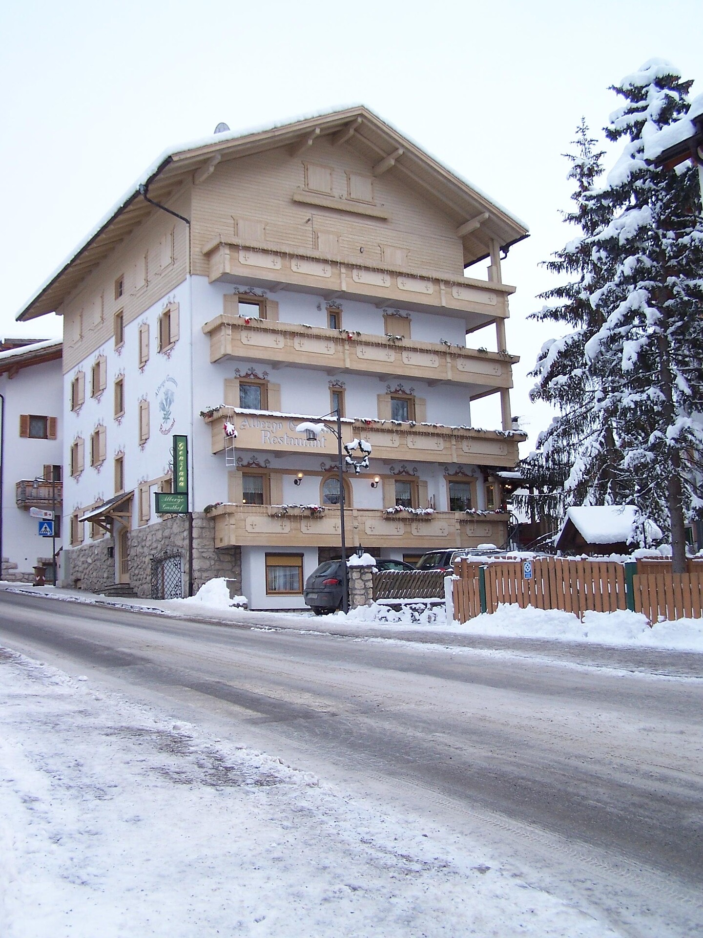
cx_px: 352
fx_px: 1029
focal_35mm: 38
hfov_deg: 37.7
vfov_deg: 49.0
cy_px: 469
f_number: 2.8
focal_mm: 6.3
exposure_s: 1/180
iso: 80
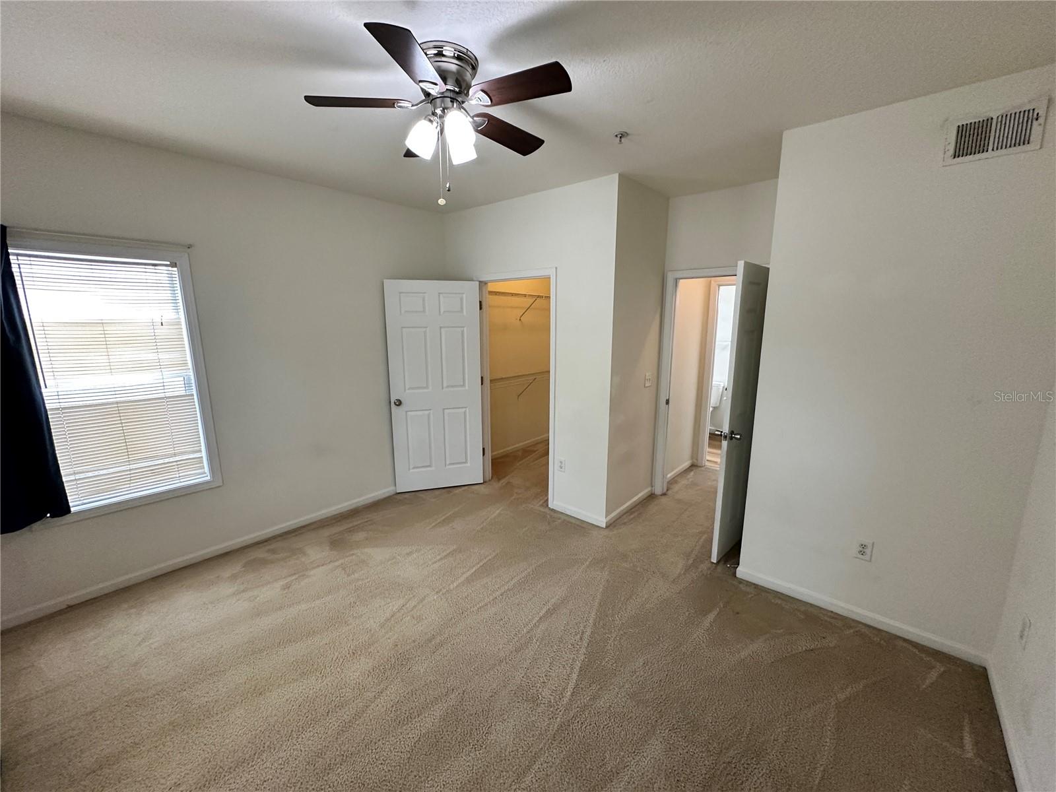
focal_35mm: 14
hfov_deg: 102.1
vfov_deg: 85.7
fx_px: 427
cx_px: 528
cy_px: 396
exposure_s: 1/120
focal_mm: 2.22
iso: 250
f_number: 2.2
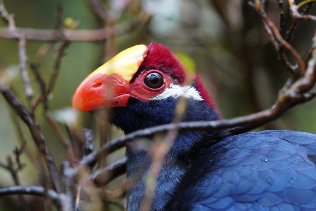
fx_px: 7905
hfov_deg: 2.3
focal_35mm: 900
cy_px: 106
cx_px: 158
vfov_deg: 1.5
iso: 500
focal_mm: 600
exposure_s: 1/40
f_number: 9
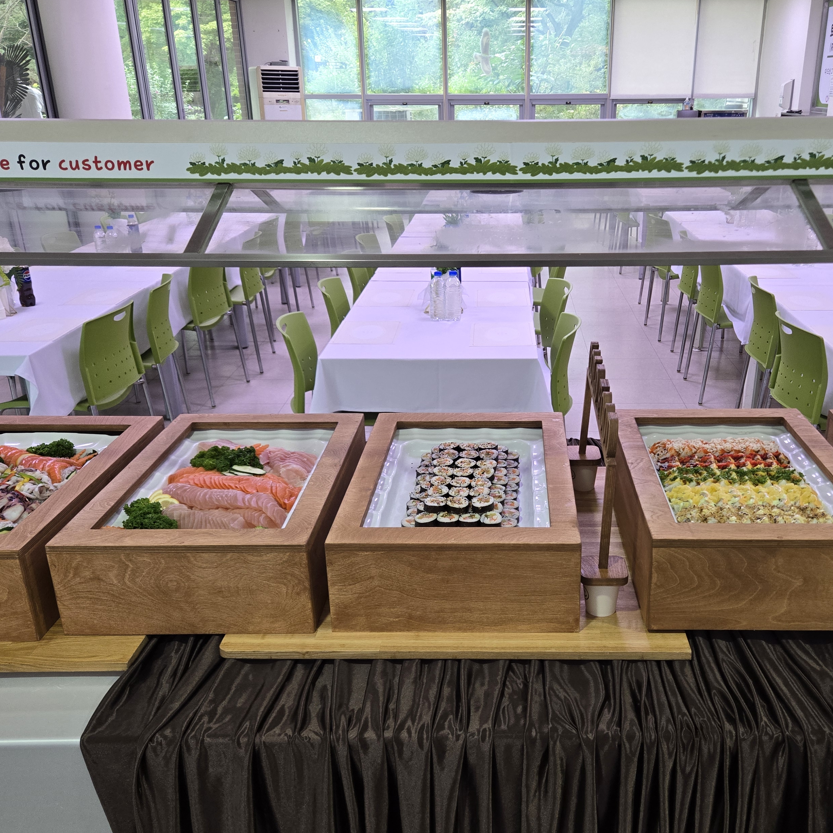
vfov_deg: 49.6
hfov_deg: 49.5
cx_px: 496
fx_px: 898
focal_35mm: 33
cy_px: 465
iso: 200
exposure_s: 1/120
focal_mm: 5.4
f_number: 1.8
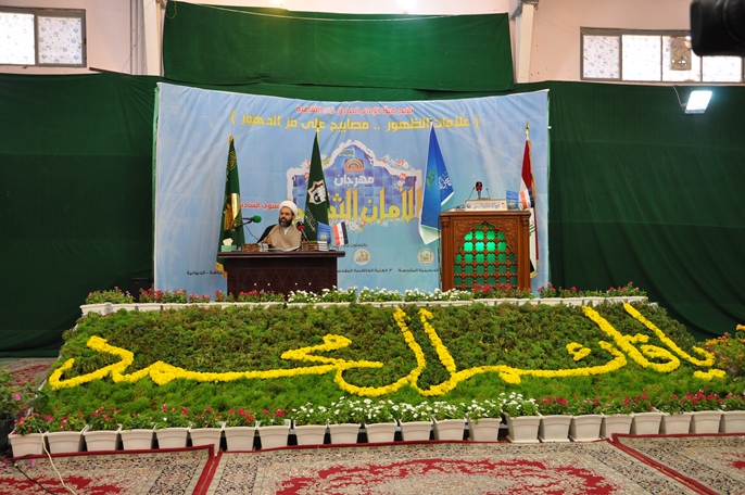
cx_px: 372
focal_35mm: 36
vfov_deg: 36.8
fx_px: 744
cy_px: 248
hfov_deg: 53.2
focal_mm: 24
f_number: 5.6
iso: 400
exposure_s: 1/30
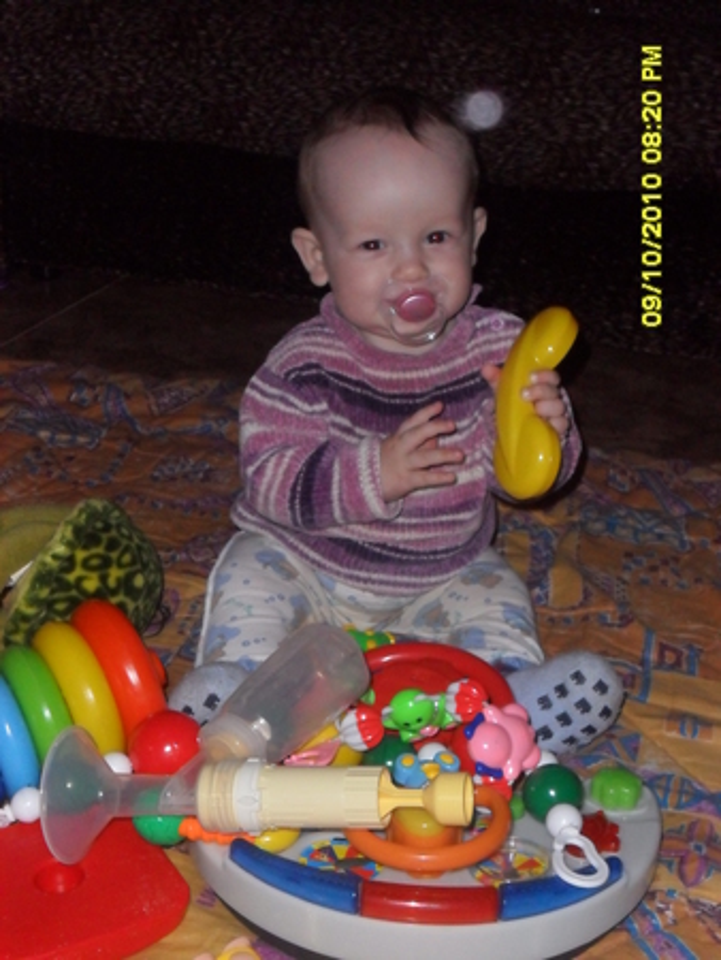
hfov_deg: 28.1
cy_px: 480
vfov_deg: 36.8
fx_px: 1443
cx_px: 360
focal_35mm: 52
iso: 400
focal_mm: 9.3
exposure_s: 1/60
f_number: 12.6
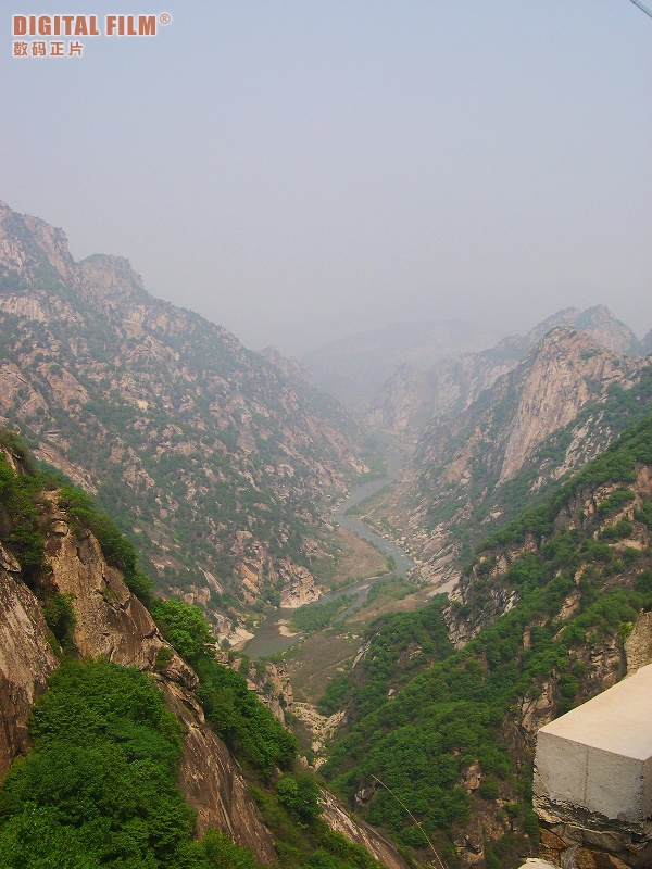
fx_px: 954
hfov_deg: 37.7
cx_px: 326
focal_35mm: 38
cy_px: 434
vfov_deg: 49.0
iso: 100
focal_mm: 8
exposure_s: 1/168
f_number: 7.6
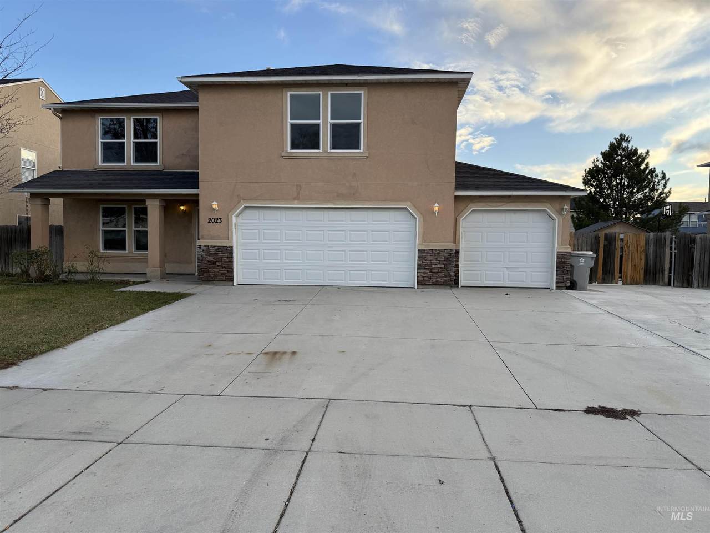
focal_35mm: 24
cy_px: 266
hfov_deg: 71.6
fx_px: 492
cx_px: 355
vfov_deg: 56.8
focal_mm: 6.76
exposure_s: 1/931
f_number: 1.78
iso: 100
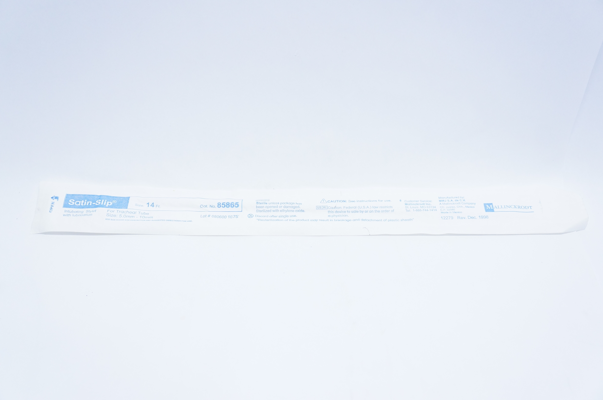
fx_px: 552
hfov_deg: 57.3
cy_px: 200
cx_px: 302
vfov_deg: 39.9
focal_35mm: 33
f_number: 4.5
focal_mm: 22
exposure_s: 1/200
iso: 1600
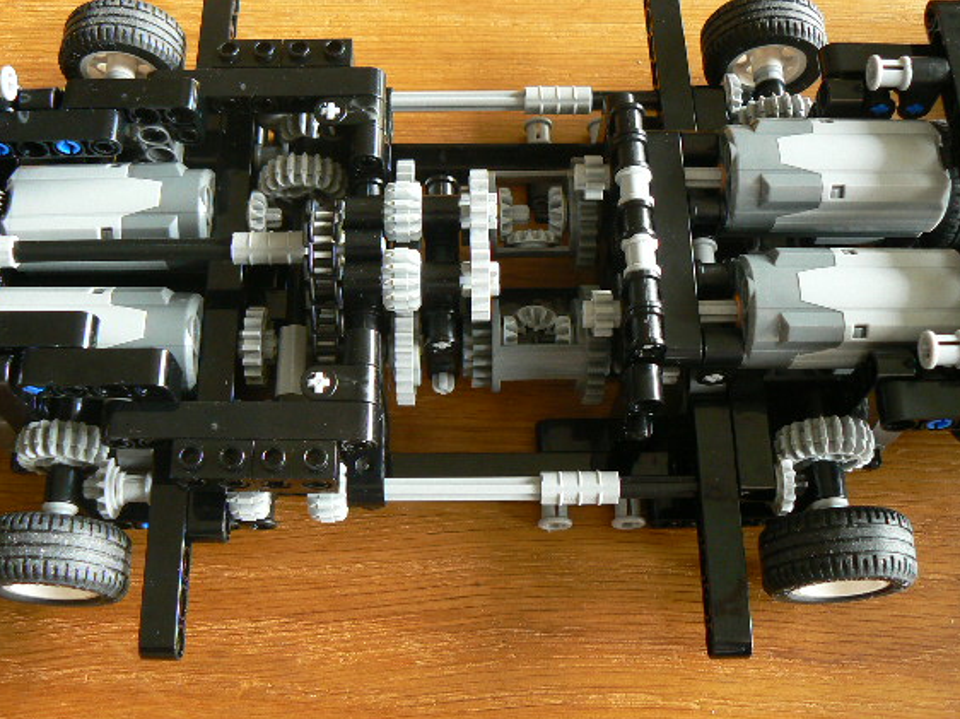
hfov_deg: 45.8
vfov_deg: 35.1
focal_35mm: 41
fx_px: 1137
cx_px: 449
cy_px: 314
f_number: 2.8
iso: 100
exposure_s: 1/2.5
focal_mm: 6
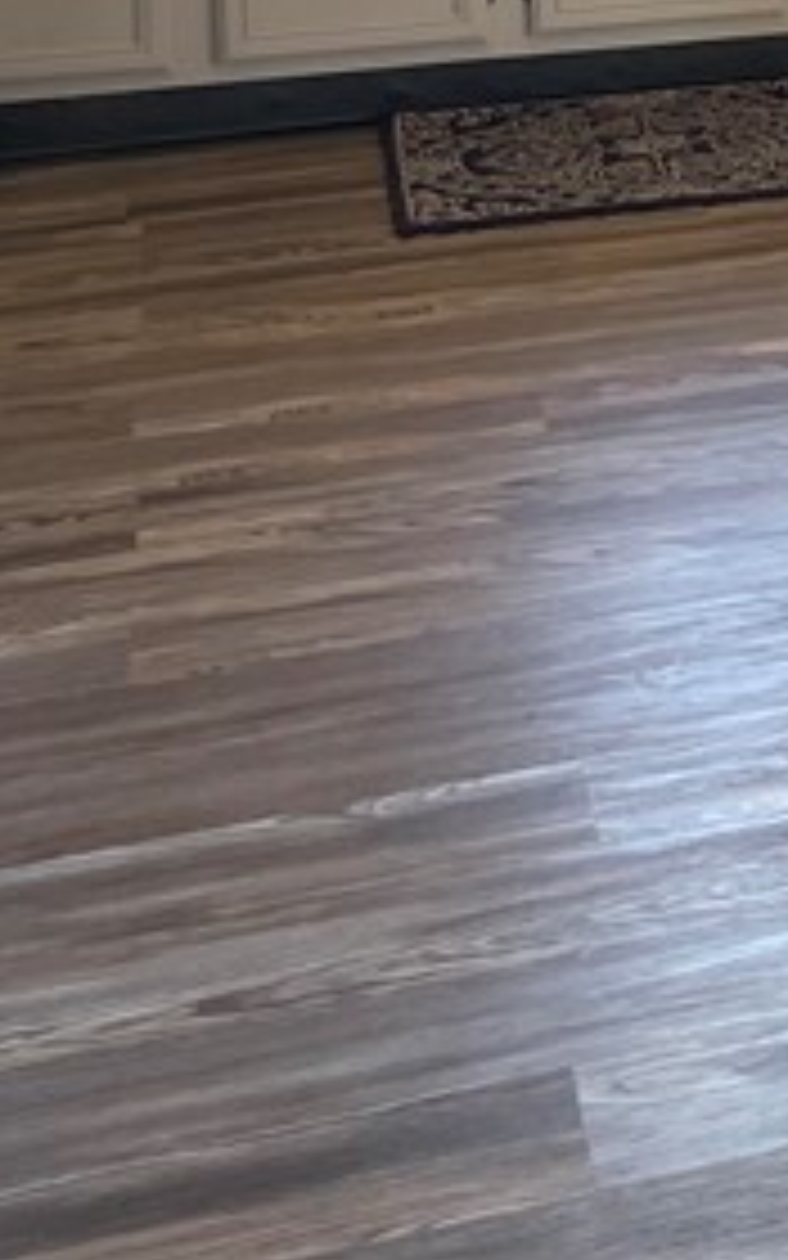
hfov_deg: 12.0
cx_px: 1567
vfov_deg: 19.6
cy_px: -414
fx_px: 3333
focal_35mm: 97
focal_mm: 5.1
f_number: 1.6
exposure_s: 1/120
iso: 125
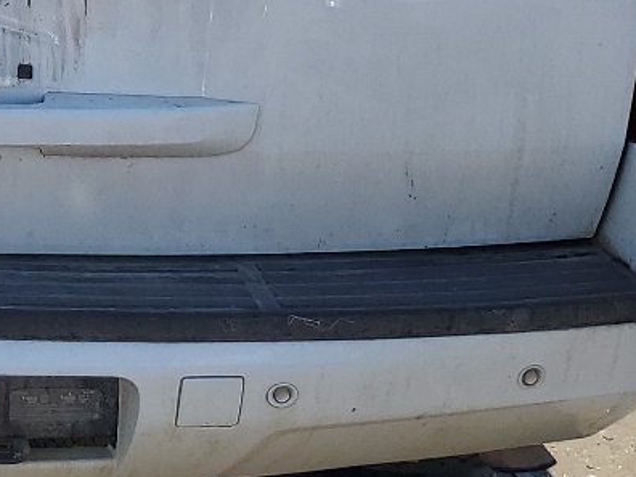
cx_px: -148
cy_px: -145
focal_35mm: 105
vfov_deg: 13.6
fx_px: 1929
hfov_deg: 17.7
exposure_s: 1/2500
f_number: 1.5
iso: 50
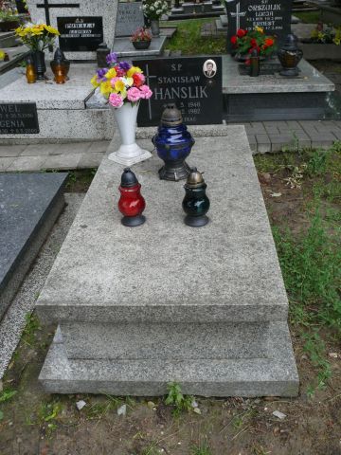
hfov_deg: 40.7
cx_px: 170
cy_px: 228
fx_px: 460
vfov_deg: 52.6
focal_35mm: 35
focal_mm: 7.4
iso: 100
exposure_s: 1/100
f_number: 3.6
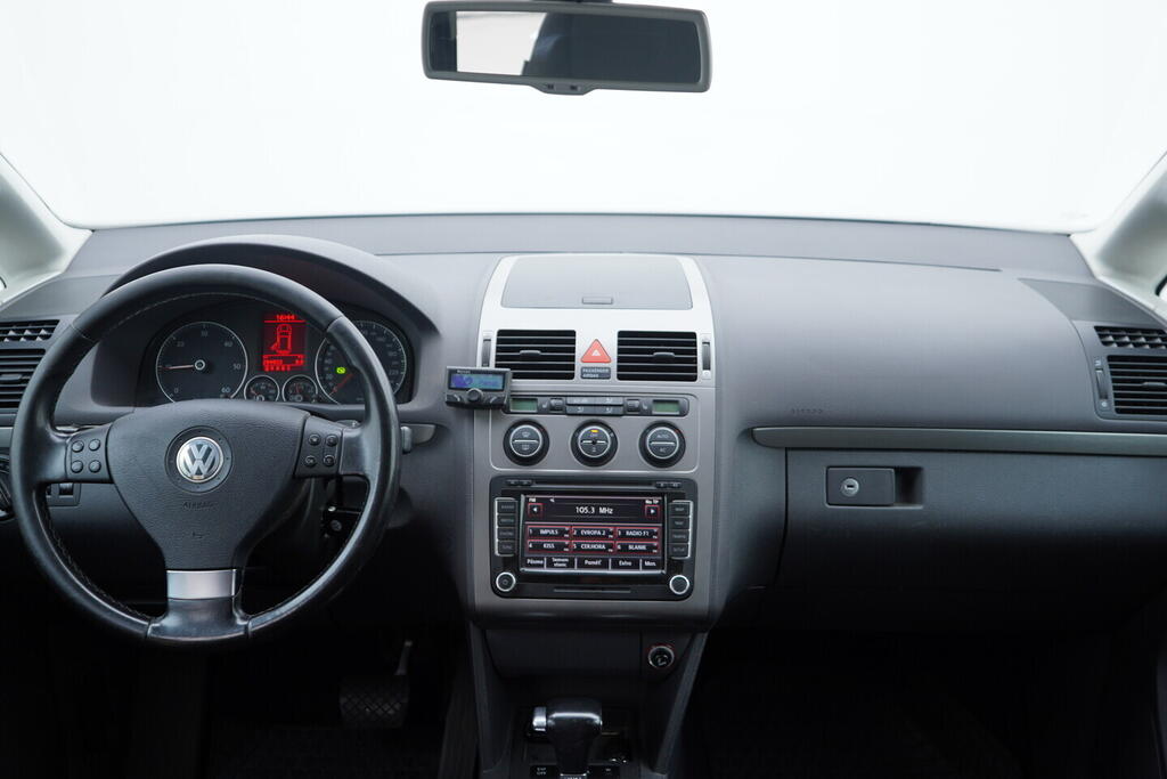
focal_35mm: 36
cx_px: 584
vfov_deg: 36.9
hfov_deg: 53.1
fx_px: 1167
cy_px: 390
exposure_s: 1/40
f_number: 2.8
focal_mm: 24
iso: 125
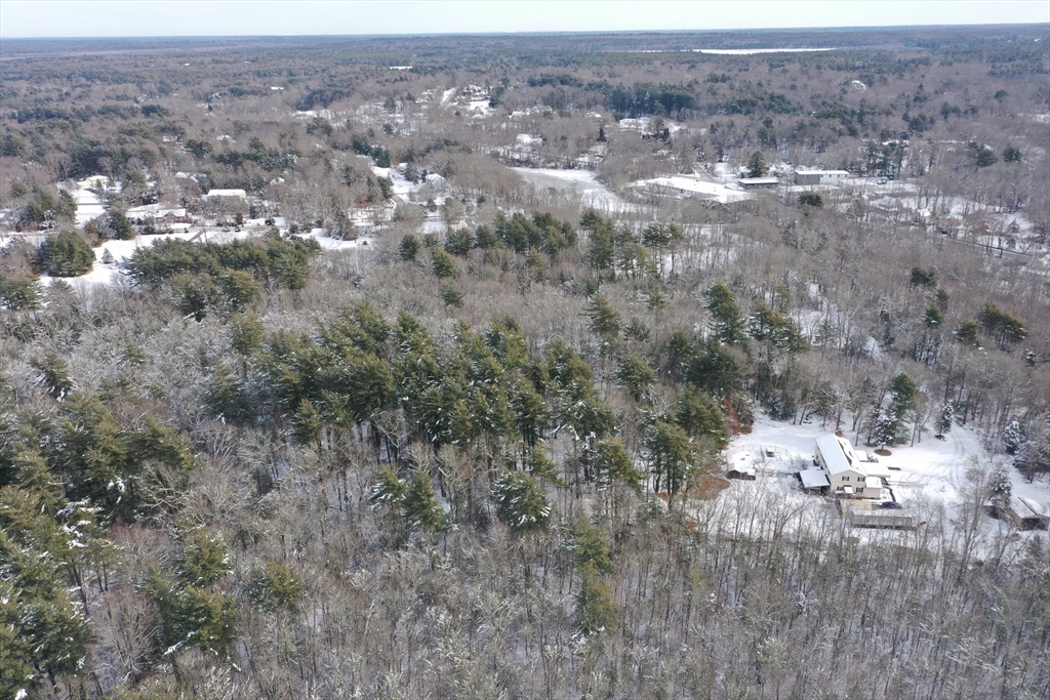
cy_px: 350
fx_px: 817
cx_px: 525
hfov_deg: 65.5
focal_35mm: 28
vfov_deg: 46.4
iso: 100
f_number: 5
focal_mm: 10.26
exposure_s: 1/240
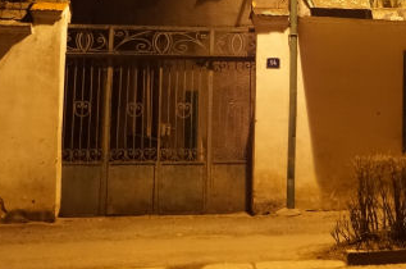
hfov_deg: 25.0
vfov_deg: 17.3
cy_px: 15
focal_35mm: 77
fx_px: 867
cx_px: 414
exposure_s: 1/60
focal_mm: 24
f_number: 4
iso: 6400
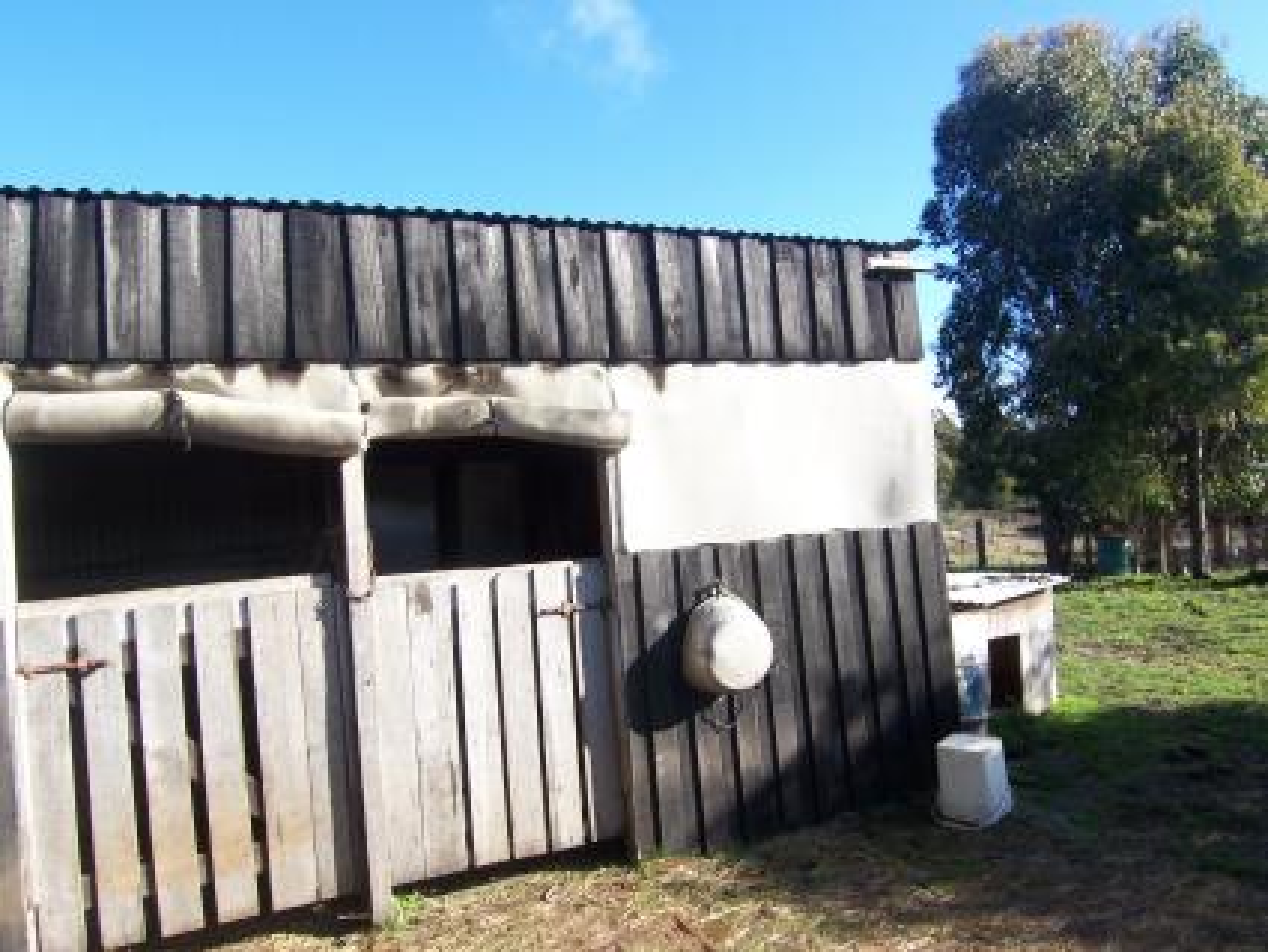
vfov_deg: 58.9
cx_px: 634
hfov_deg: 73.9
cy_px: 476
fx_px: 843
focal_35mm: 23
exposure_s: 1/100
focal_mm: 3.8
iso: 64
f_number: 5.6
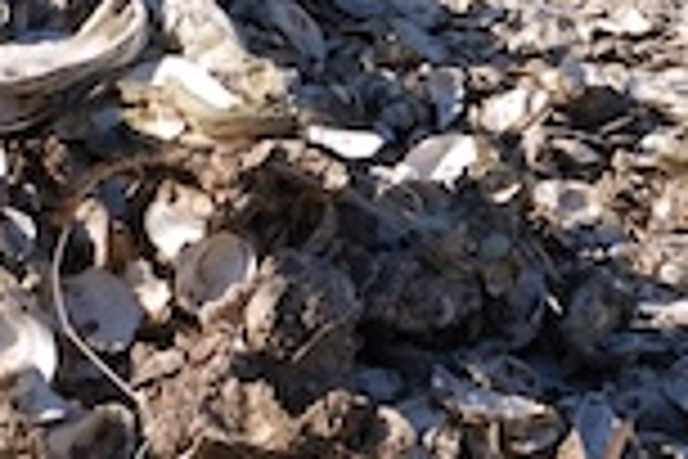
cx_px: 639
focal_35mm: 222
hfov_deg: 9.2
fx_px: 4242
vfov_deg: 5.8
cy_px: -898
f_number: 8
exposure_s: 1/200
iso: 200
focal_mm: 34
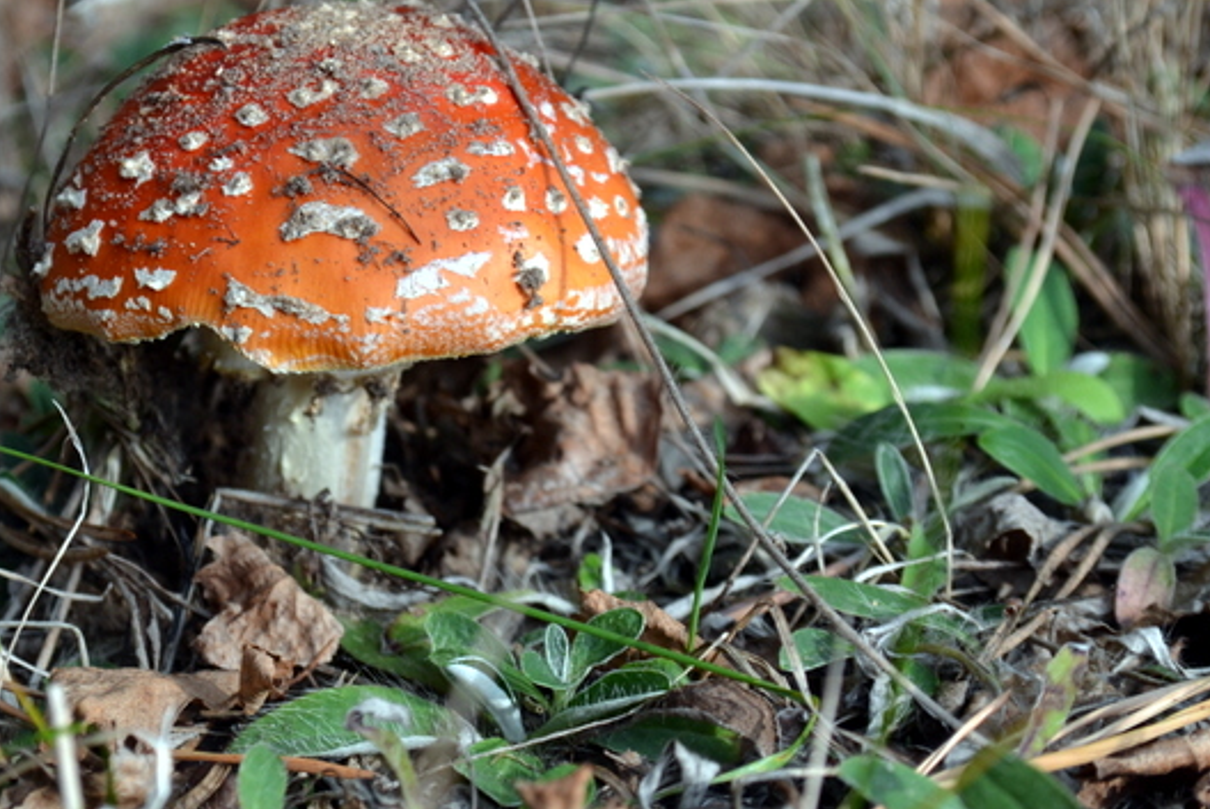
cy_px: 312
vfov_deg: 12.6
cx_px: 305
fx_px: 3667
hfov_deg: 18.6
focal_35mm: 109
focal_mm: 48
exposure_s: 1/125
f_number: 8
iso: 280
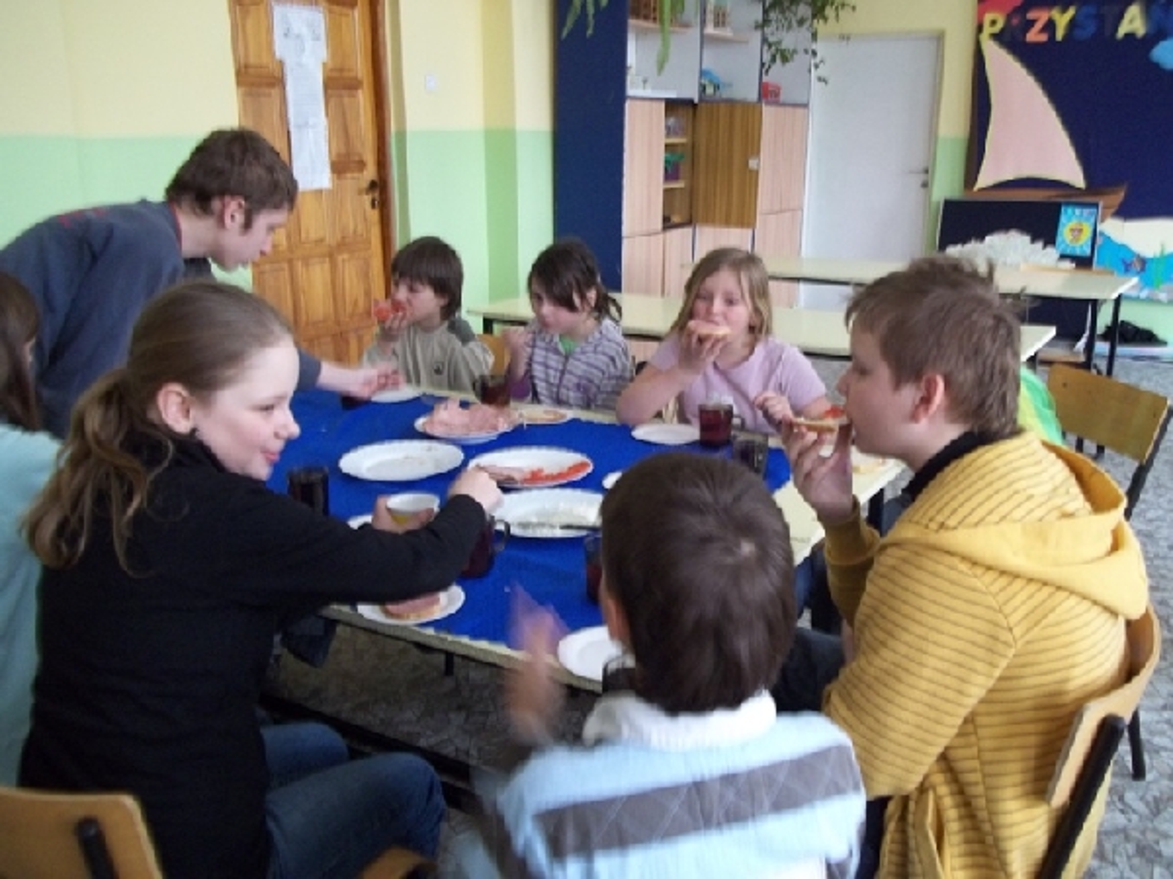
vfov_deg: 44.2
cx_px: 586
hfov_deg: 56.8
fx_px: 1084
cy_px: 440
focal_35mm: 32
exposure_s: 1/13
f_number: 2.9
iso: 160
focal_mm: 5.7
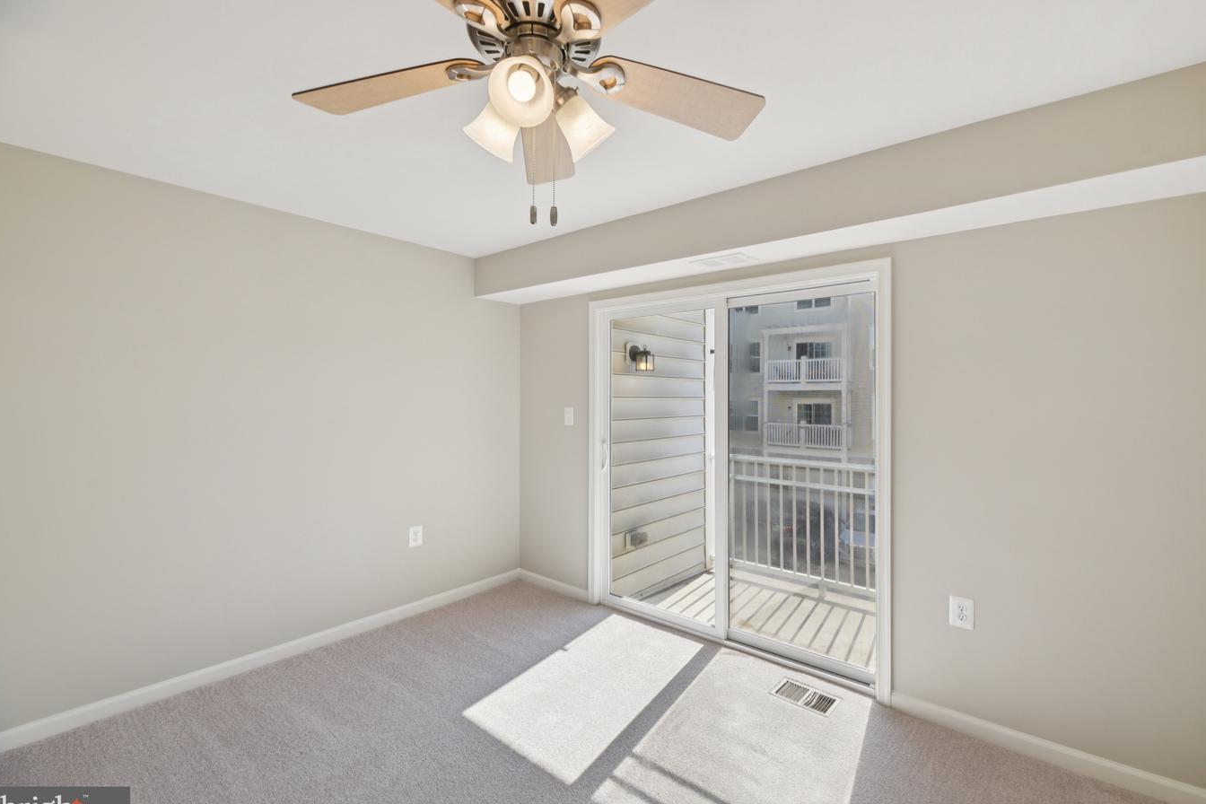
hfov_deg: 100.3
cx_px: 636
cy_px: 402
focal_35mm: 15
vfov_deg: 77.3
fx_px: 502
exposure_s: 1/160
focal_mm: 14
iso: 100
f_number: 8
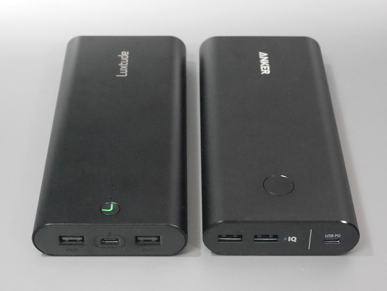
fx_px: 738
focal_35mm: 66
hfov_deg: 29.4
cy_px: 146
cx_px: 194
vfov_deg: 22.3
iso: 3200
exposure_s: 1/50
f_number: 5.6
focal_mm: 33
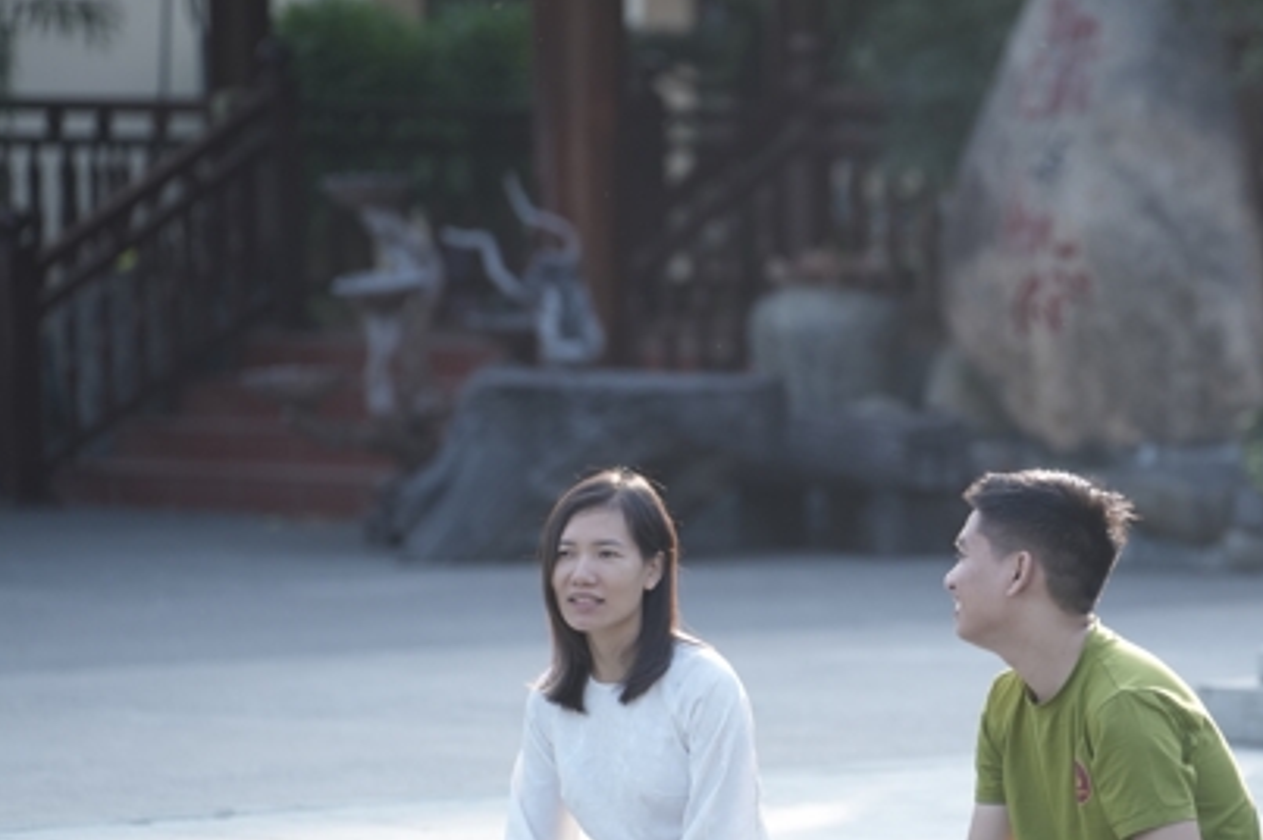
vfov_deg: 5.7
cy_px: 553
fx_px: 8483
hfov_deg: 8.5
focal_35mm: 242
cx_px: 906
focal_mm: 150
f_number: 2.8
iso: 500
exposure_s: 1/1250
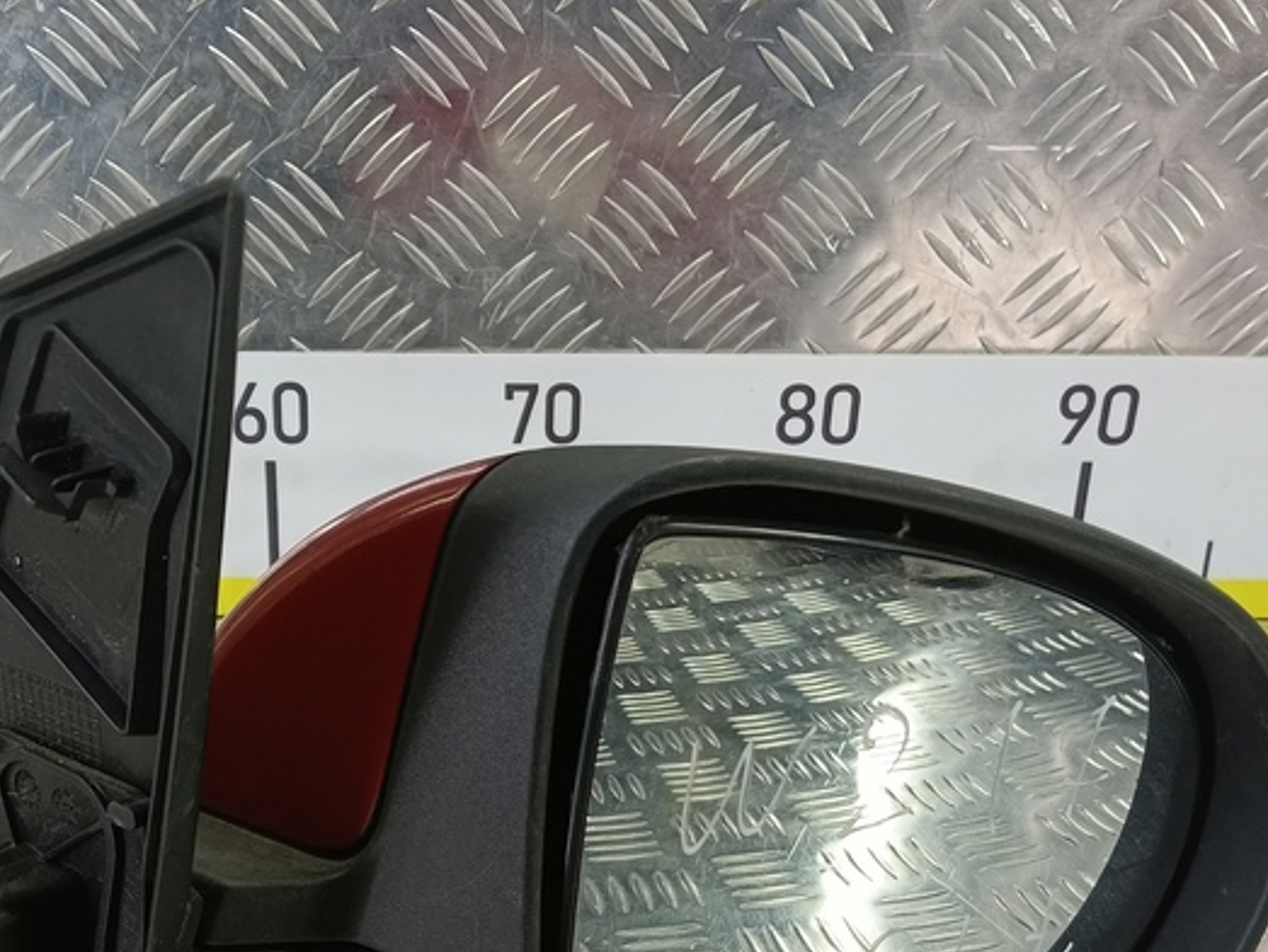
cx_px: 422
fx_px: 1650
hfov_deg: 41.5
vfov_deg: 31.0
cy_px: 821
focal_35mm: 45
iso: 144
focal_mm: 4.11
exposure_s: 1/50
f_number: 1.6
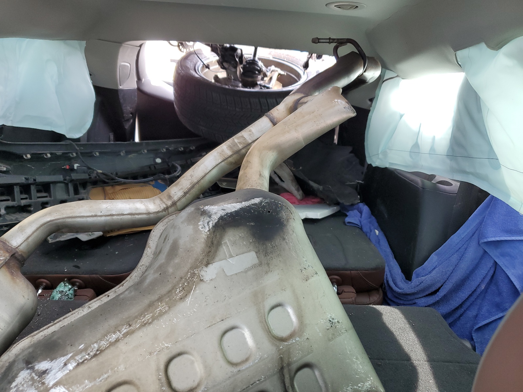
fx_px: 393
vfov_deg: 53.1
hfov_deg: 67.3
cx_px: 262
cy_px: 196
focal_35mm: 26
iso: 63
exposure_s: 1/120
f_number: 1.5
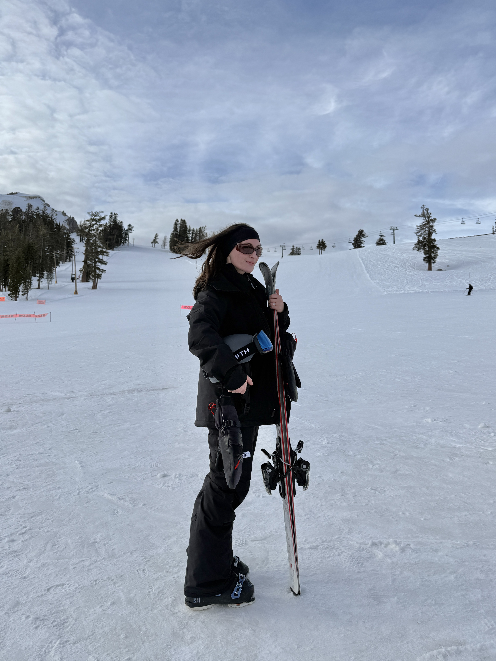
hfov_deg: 56.8
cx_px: 248
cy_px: 330
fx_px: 459
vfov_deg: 71.6
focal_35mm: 24
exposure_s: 1/6173
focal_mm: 6.76
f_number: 1.78
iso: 80
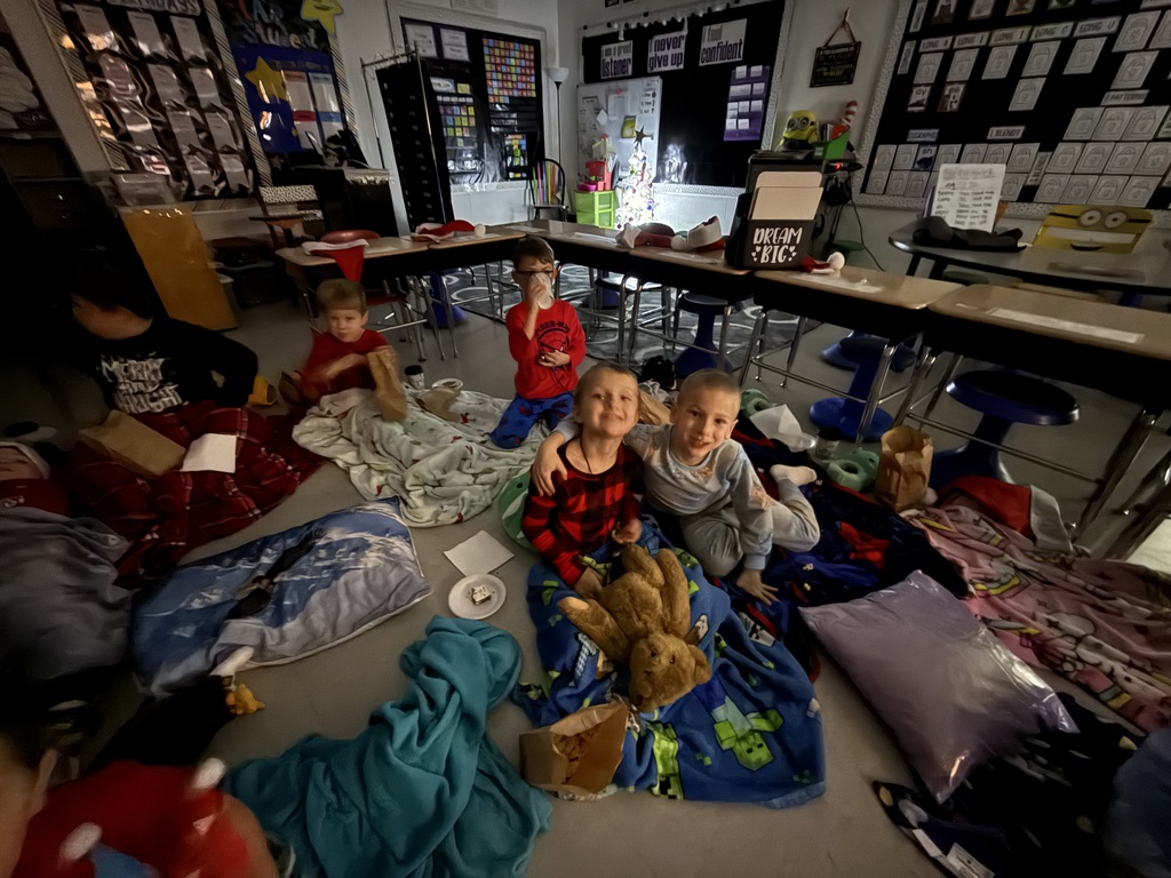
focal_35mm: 14
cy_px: 439
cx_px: 586
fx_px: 474
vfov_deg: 85.7
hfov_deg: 102.1
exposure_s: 1/4
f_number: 2.2
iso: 2000
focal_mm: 2.22
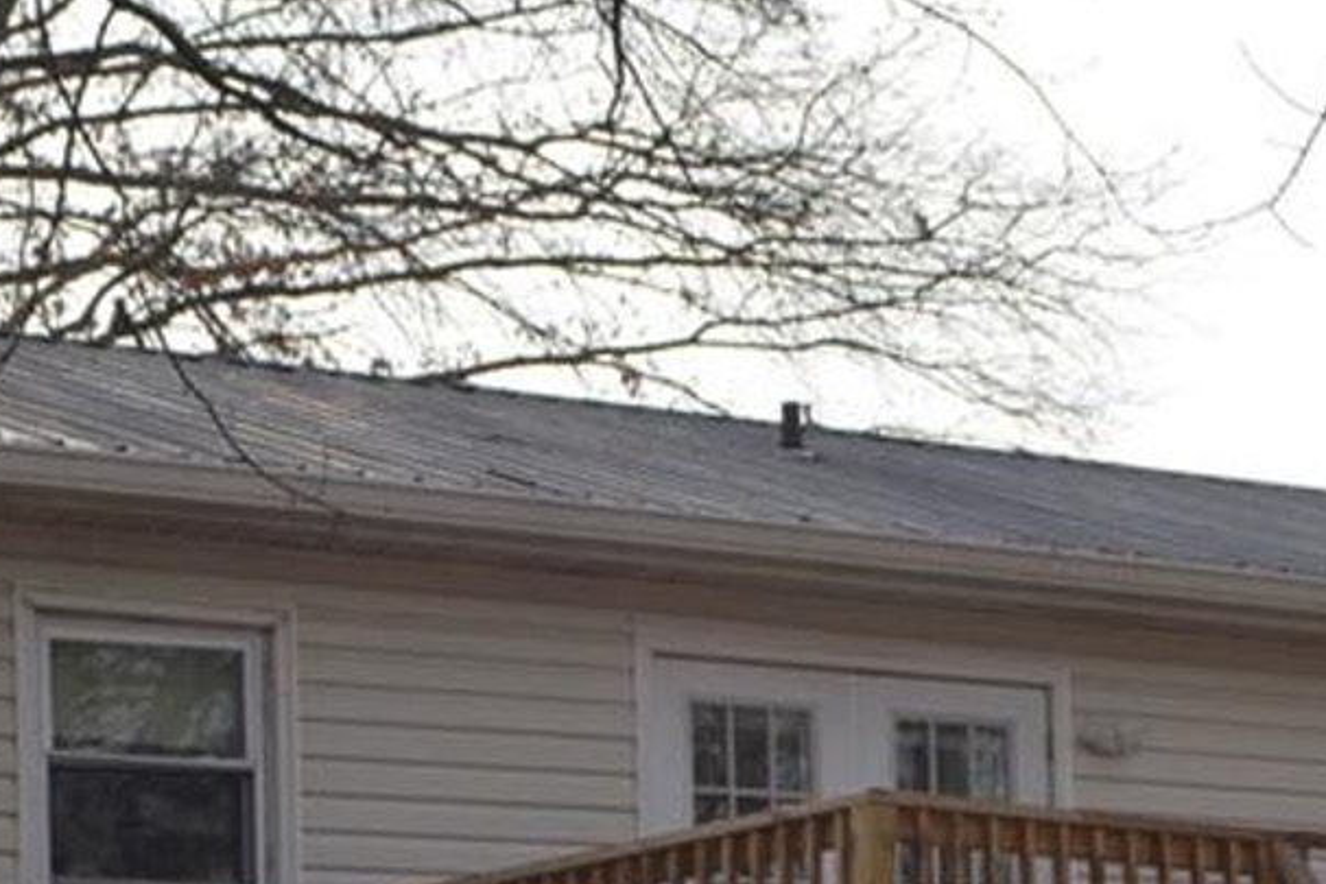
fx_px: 4973
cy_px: 1060
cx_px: 646
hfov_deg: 15.2
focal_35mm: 135
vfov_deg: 10.0
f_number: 8
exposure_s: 1/200
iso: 100
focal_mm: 32
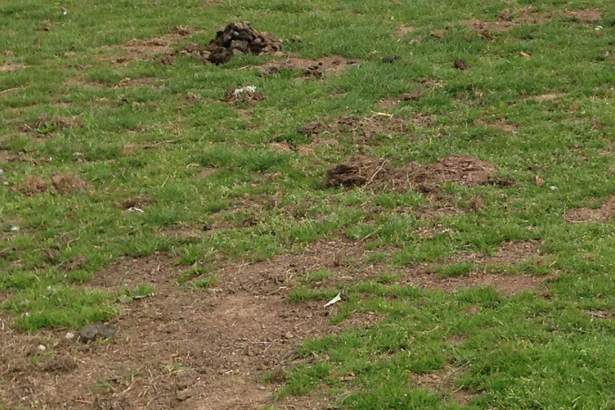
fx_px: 1999
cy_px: 181
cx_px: 830
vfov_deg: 11.7
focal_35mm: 117
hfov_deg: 16.4
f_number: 2.4
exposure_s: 1/704
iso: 50
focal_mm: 4.13
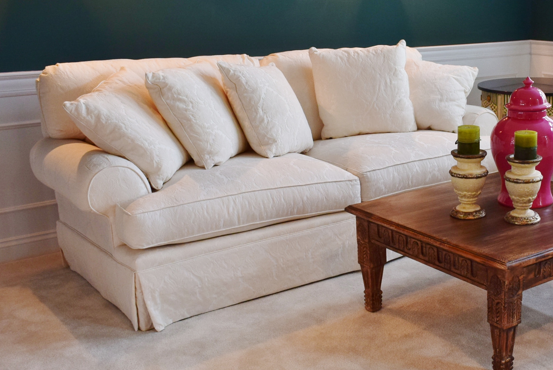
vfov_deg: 28.1
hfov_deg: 38.7
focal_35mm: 48
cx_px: 482
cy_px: 191
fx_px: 738
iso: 400
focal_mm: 18
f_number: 6.3
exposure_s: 1/20
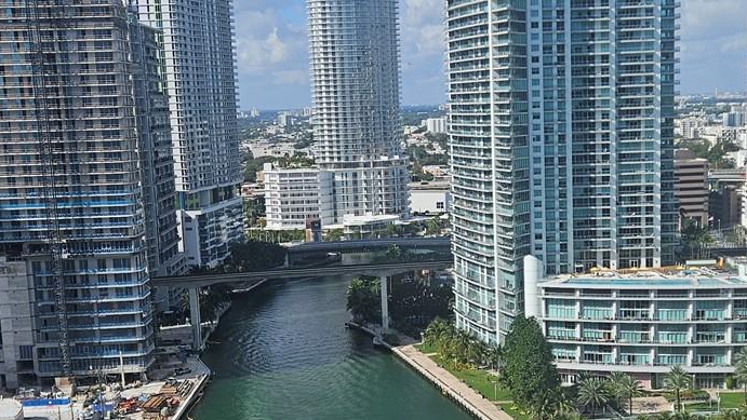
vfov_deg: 20.6
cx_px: 439
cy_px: 302
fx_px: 1149
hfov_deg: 35.9
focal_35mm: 58
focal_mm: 5.4
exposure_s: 1/2524
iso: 25
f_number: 1.8
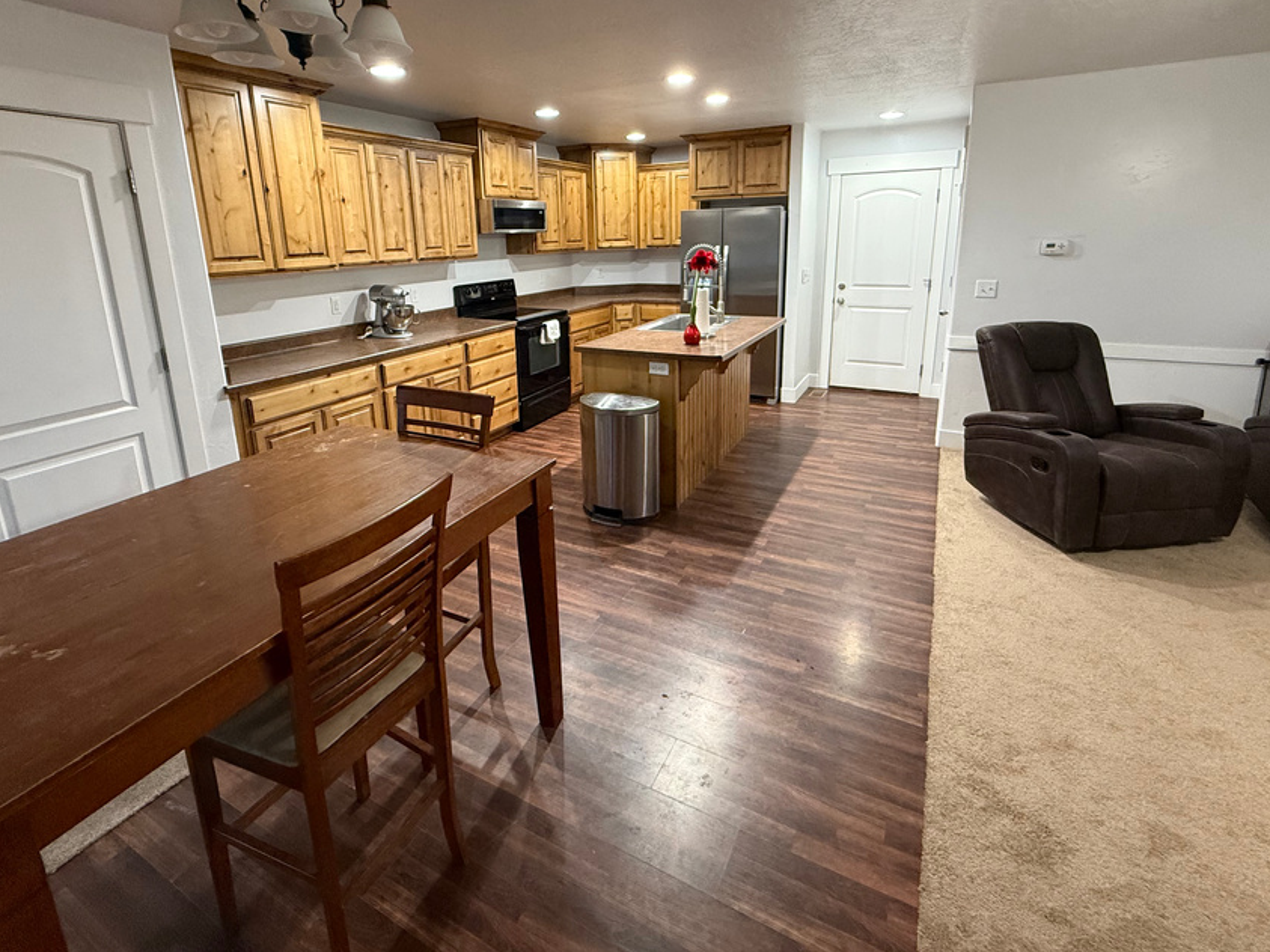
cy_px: 375
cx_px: 610
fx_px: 624
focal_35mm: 17
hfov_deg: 91.0
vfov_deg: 73.8
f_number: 2.2
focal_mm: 2.22
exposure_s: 1/60
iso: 500
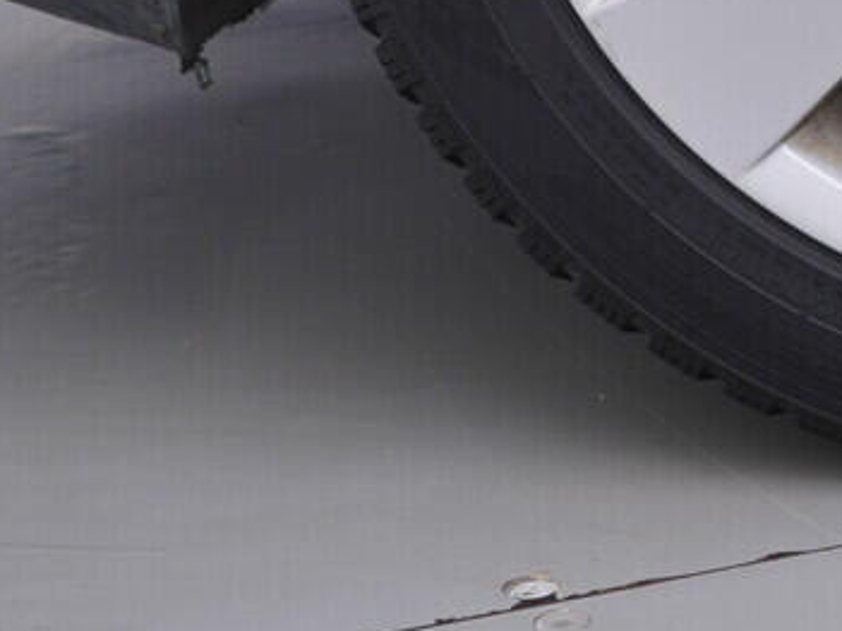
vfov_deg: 10.0
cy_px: -456
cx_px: 1125
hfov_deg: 13.4
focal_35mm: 142
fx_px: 3453
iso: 125
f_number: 4
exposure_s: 1/80
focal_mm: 24
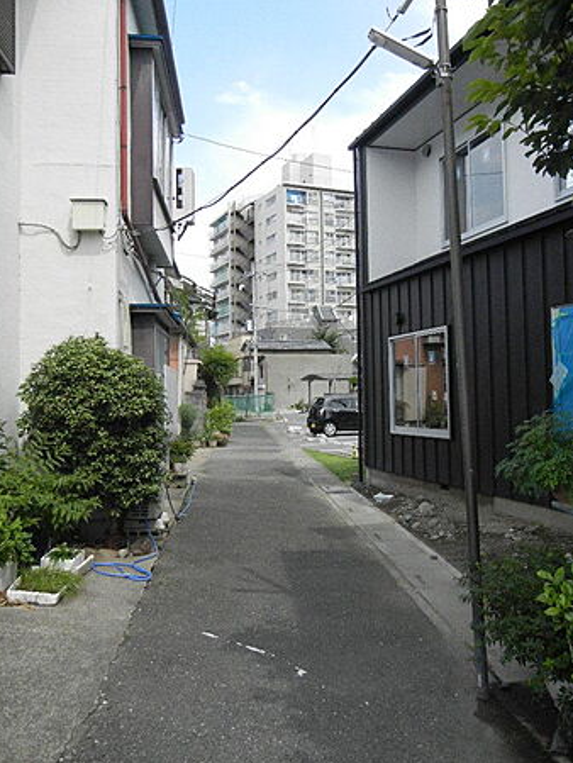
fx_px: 706
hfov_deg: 44.2
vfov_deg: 56.8
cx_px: 293
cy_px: 363
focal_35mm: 32
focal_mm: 5.4
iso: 800
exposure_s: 1/1000
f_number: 7
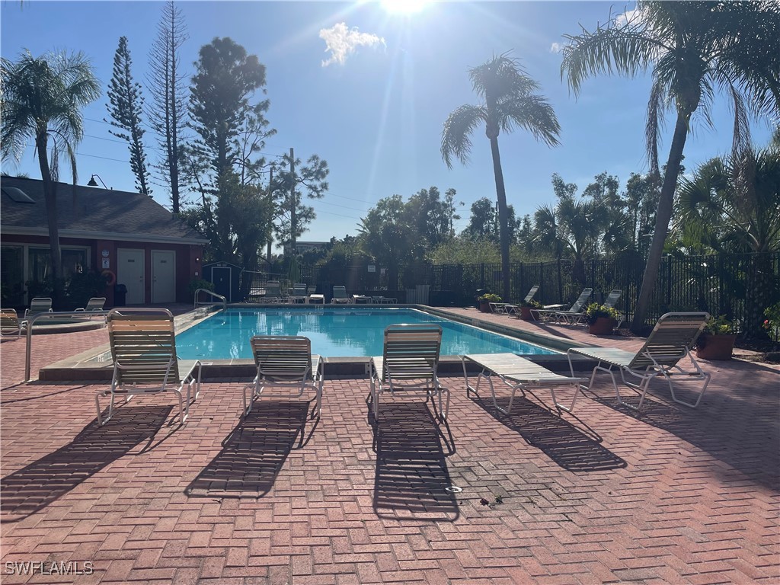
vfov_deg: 53.1
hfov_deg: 67.3
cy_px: 292
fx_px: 586
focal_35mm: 26
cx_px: 390
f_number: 1.6
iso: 32
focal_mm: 4.2
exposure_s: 1/9091
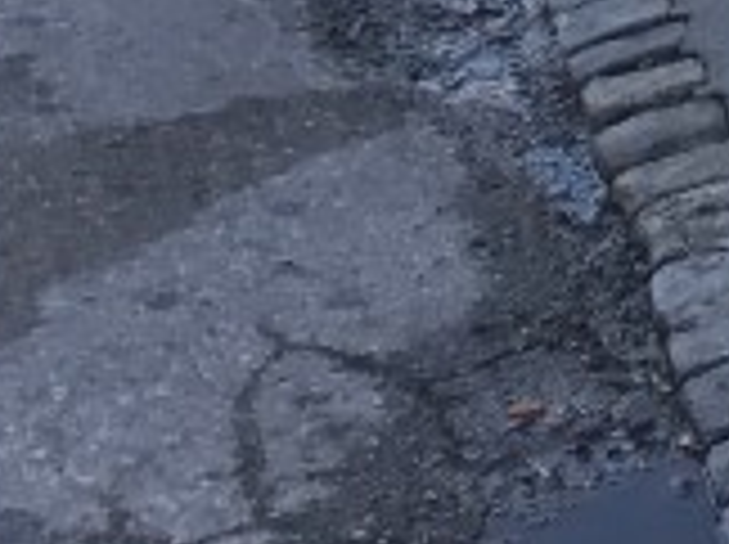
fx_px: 3722
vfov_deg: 8.0
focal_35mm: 177
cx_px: 2236
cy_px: -548
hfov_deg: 9.0
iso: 20
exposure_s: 1/337
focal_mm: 3.99
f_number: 1.8
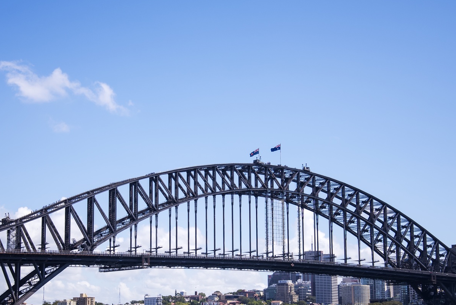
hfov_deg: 26.3
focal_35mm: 77
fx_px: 976
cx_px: 215
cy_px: 204
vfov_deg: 17.7
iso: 200
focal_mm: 48
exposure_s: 1/2000
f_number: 4.2
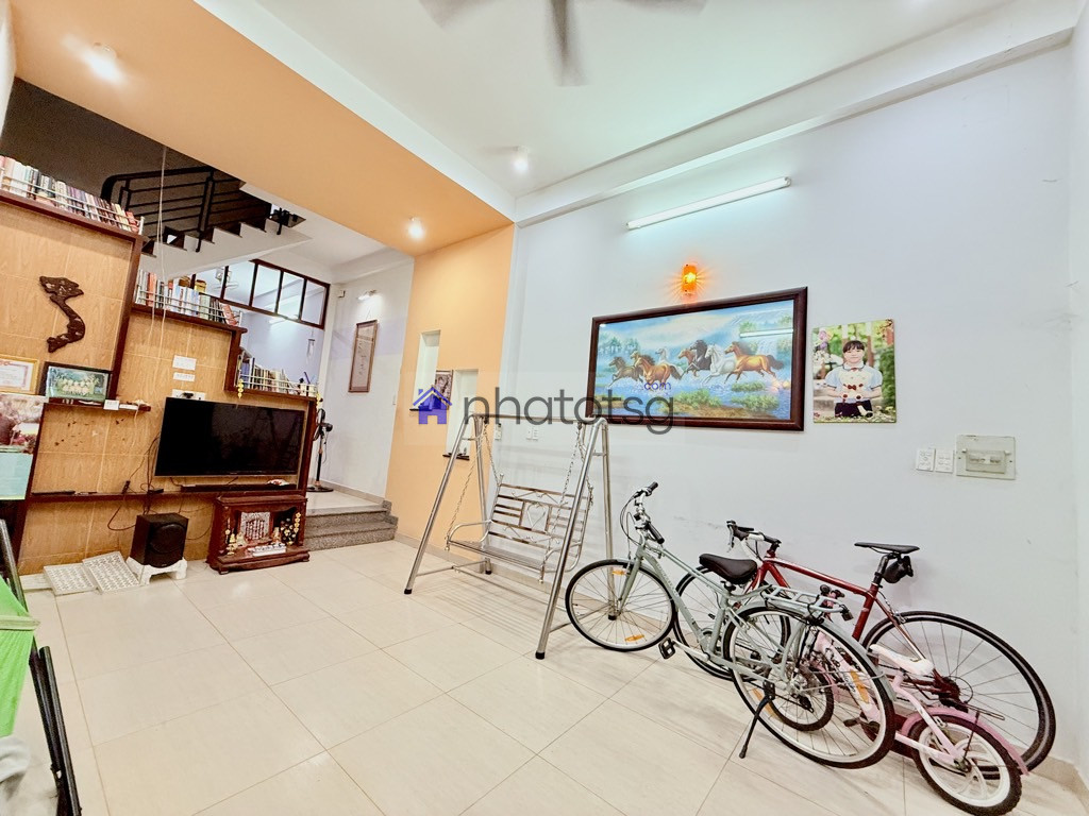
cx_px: 544
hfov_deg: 102.1
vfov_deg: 85.7
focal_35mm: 14
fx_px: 440
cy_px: 408
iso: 400
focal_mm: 2.22
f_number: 2.2
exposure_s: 1/50
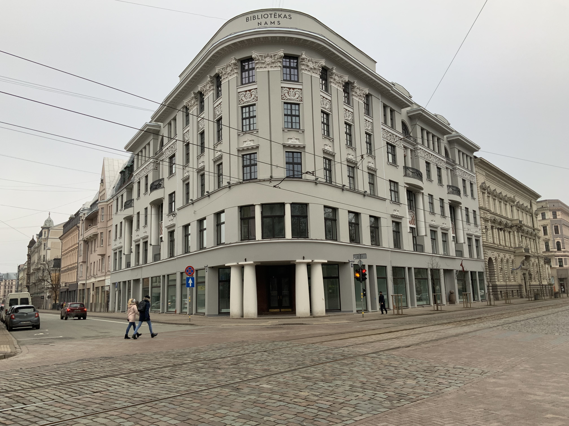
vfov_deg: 48.2
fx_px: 477
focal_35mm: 29
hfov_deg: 61.7
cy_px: 213
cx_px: 284
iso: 20
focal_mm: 3
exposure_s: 1/100
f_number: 1.8
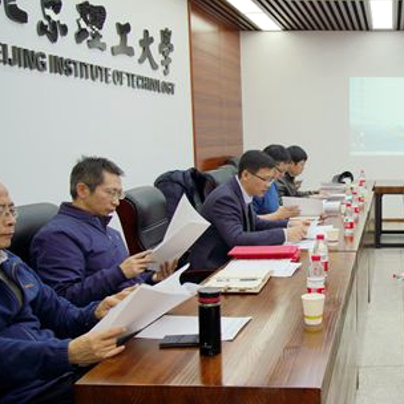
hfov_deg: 36.0
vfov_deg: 39.2
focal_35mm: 43
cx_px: 387
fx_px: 568
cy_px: 212
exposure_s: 1/60
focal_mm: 24
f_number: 4
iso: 100
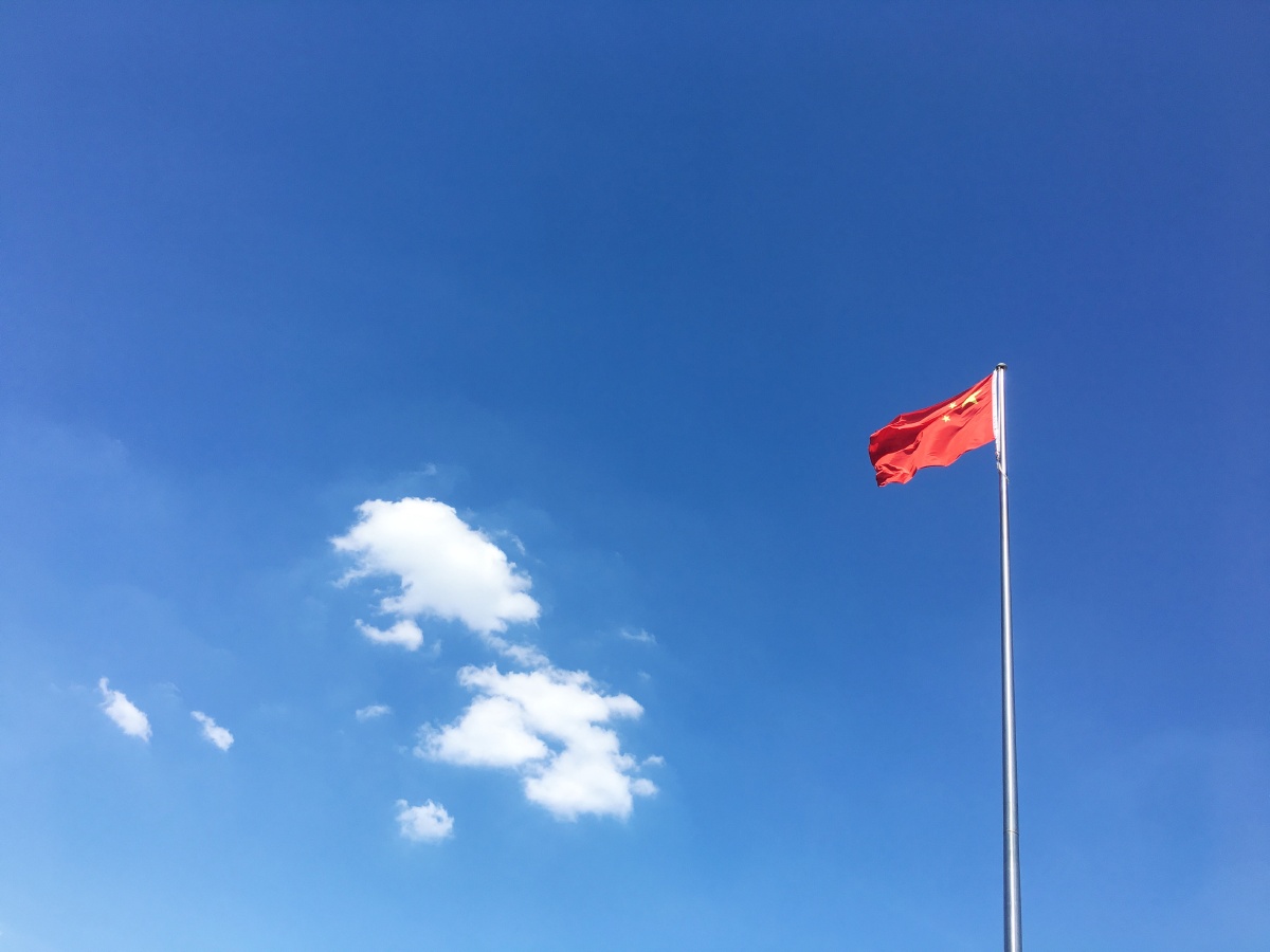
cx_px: 635
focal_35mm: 29
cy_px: 476
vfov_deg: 48.2
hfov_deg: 61.7
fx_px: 1064
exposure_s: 1/1538
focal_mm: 4.15
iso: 25
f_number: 2.2
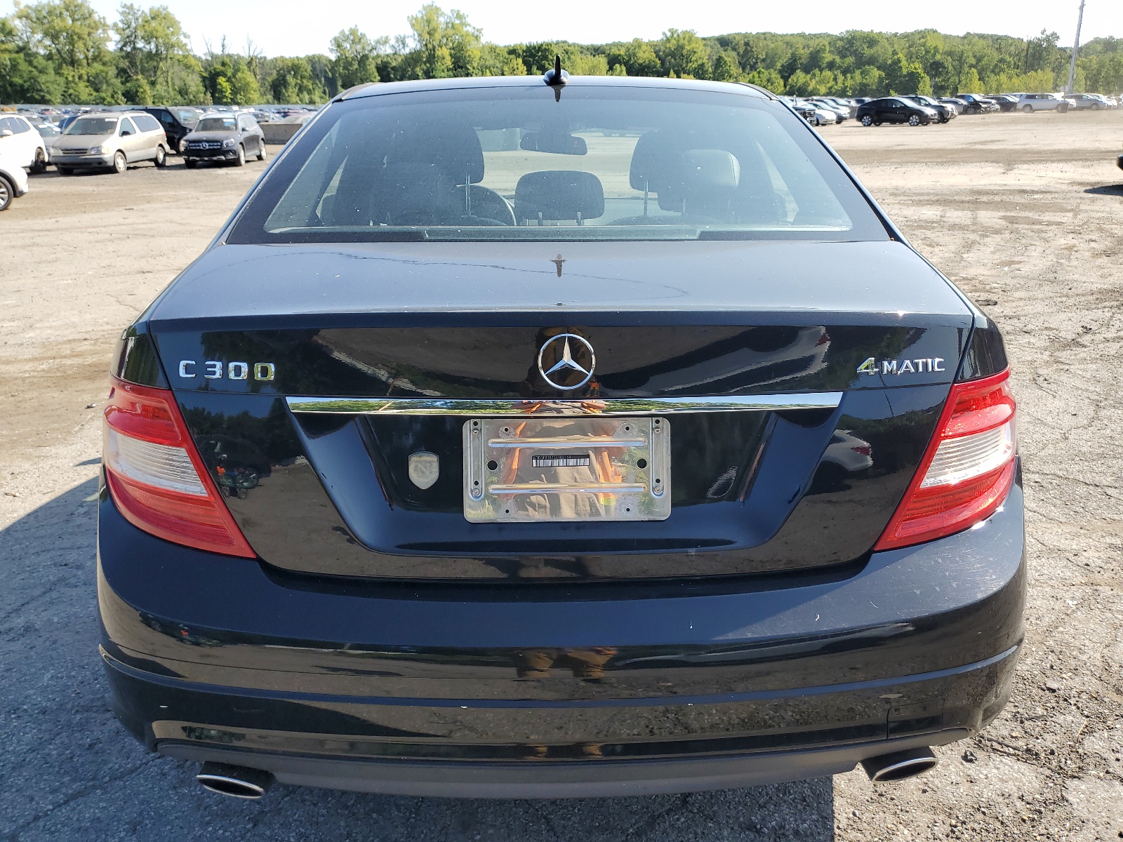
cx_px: 562
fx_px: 843
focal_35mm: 26
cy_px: 421
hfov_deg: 67.3
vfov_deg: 53.1
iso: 50
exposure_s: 1/1250
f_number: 1.5
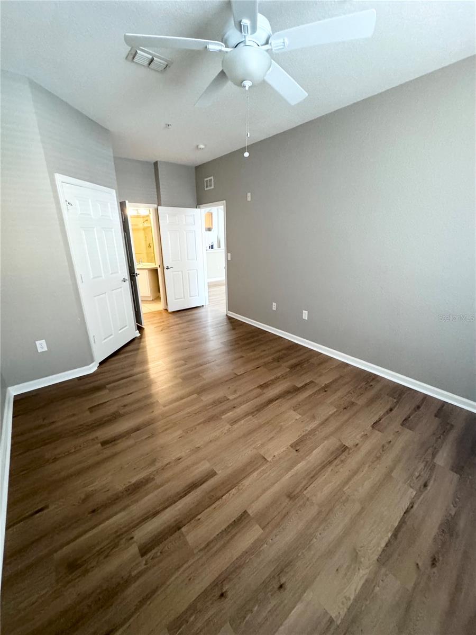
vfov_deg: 102.1
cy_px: 318
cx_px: 238
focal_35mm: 14
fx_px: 257
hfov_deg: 85.7
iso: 640
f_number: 2.2
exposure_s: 1/60
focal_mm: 2.22
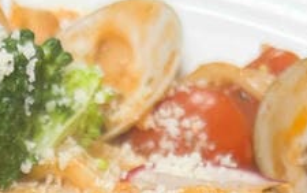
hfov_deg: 13.9
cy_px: 554
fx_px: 1231
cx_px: -22
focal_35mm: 147
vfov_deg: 7.9
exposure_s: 1/121
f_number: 1.5
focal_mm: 5.7
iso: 40
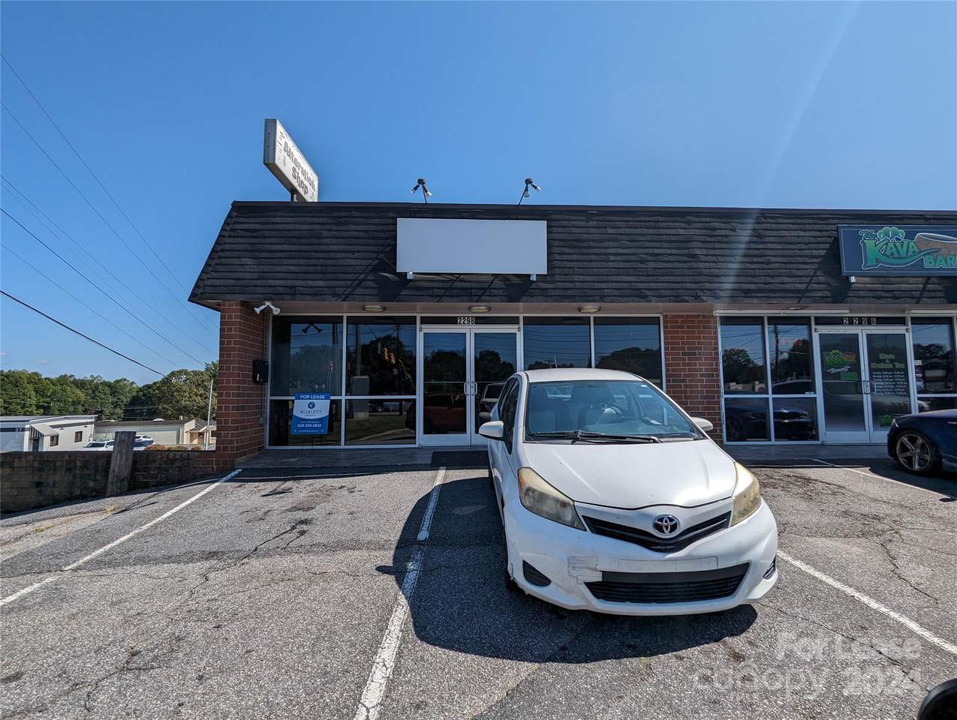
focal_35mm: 16
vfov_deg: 78.2
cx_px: 478
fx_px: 443
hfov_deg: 94.4
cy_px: 360
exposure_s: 1/3175
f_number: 2.2
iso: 50
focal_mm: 2.35
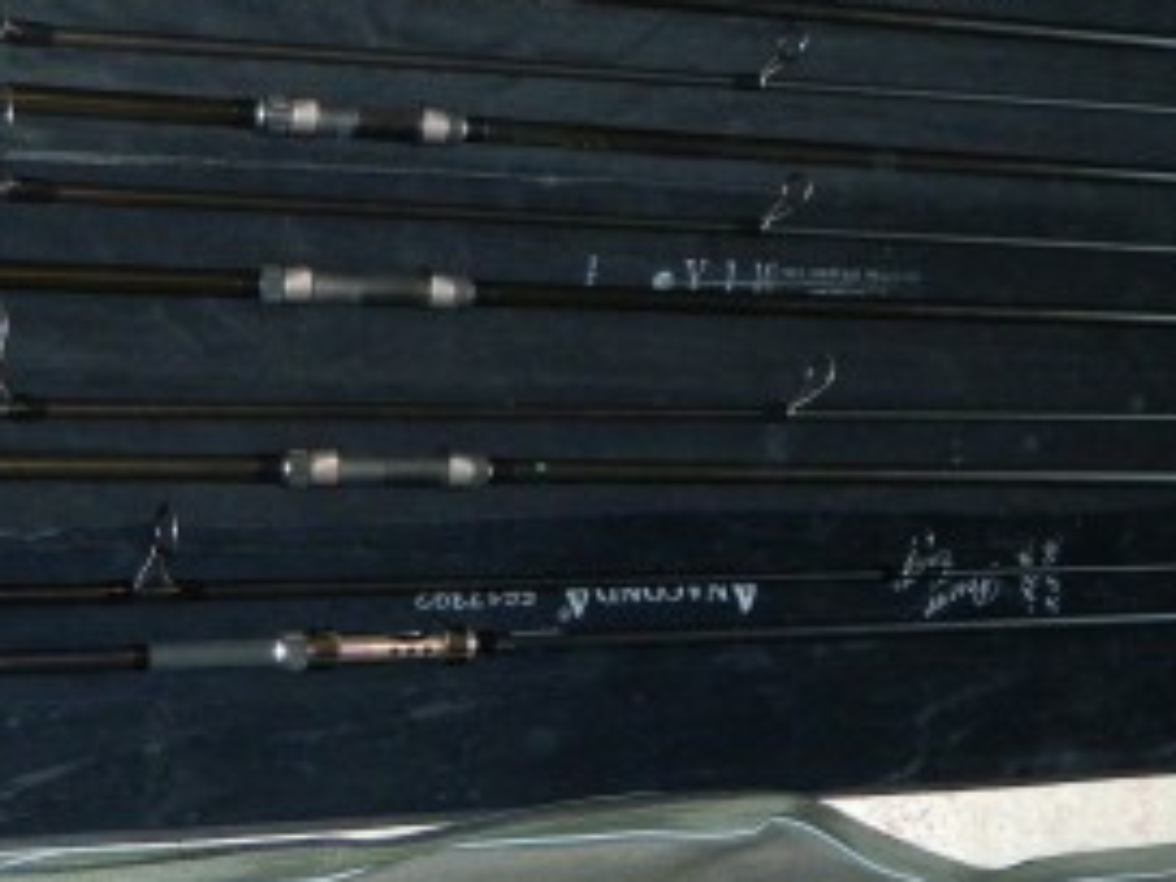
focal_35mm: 73
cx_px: 514
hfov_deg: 26.7
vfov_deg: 20.2
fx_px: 2480
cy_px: 458
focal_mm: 5.6
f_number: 3.2
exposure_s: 1/40
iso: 200
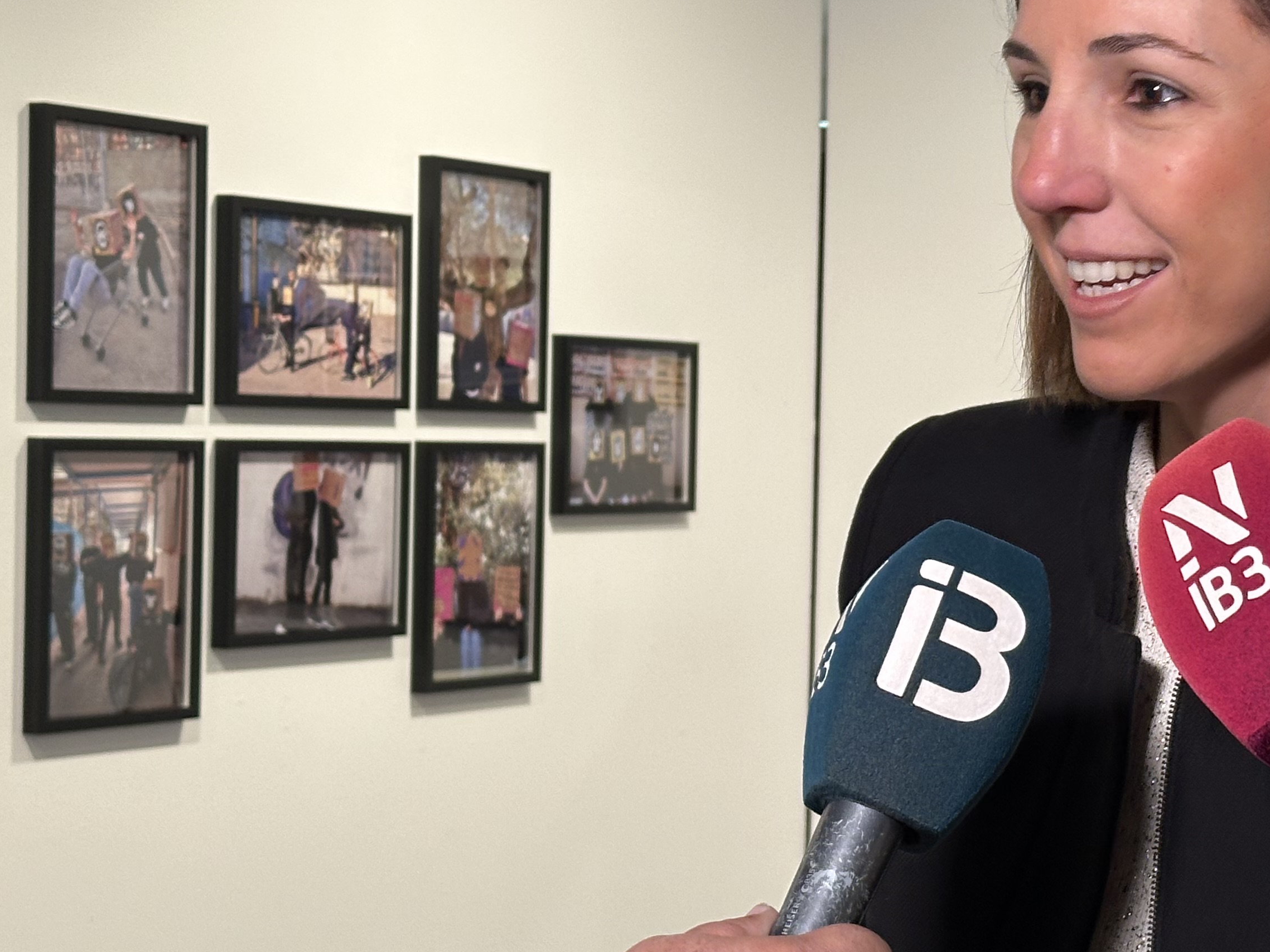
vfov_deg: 17.4
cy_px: 531
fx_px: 3119
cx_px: 993
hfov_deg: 22.7
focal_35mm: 85
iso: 100
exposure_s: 1/50
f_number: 1.78
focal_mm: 6.86
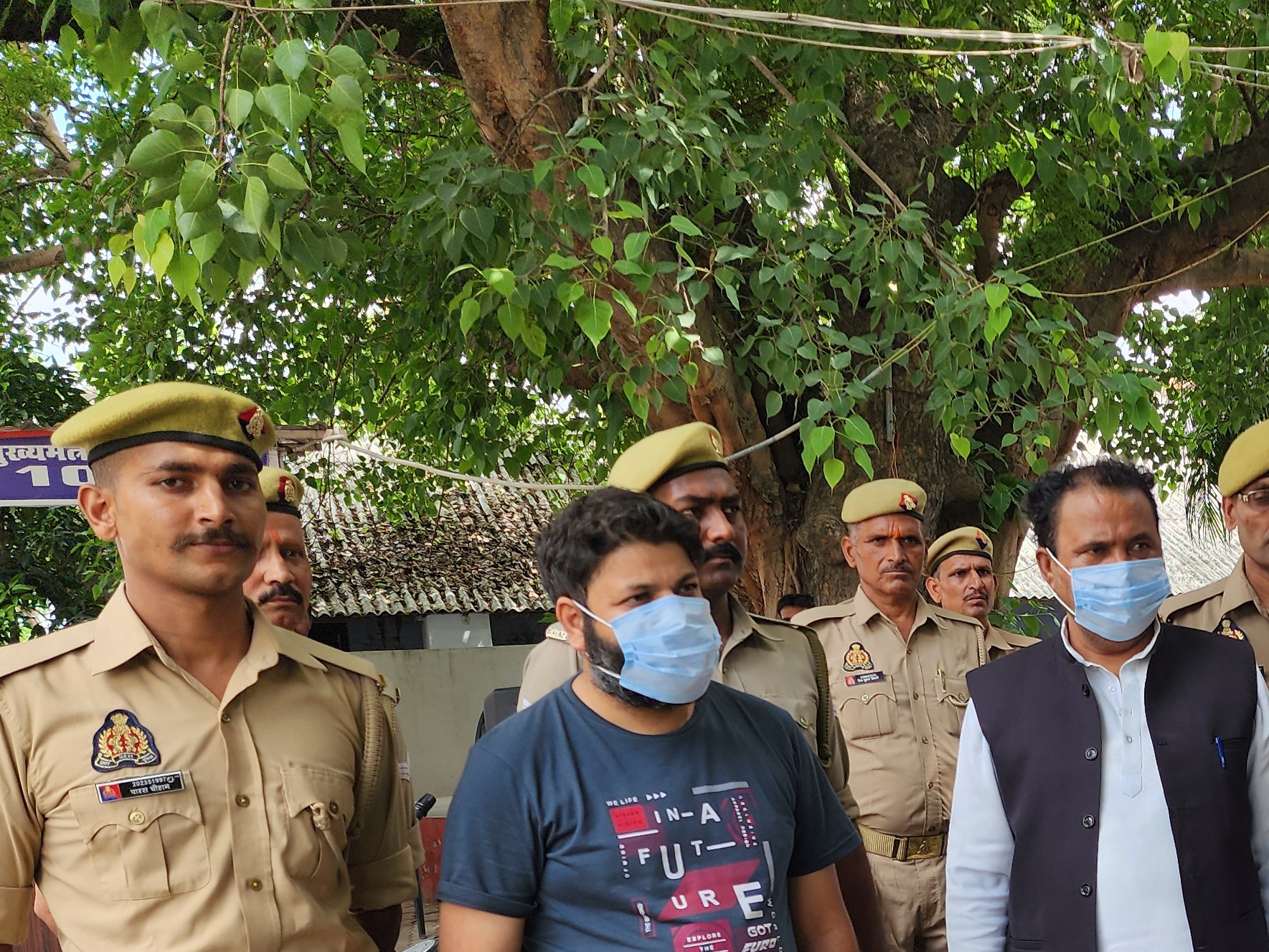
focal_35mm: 52
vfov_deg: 26.9
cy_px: 888
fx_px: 1906
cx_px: 1224
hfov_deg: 34.1
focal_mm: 6.4
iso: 25
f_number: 1.8
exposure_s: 1/180
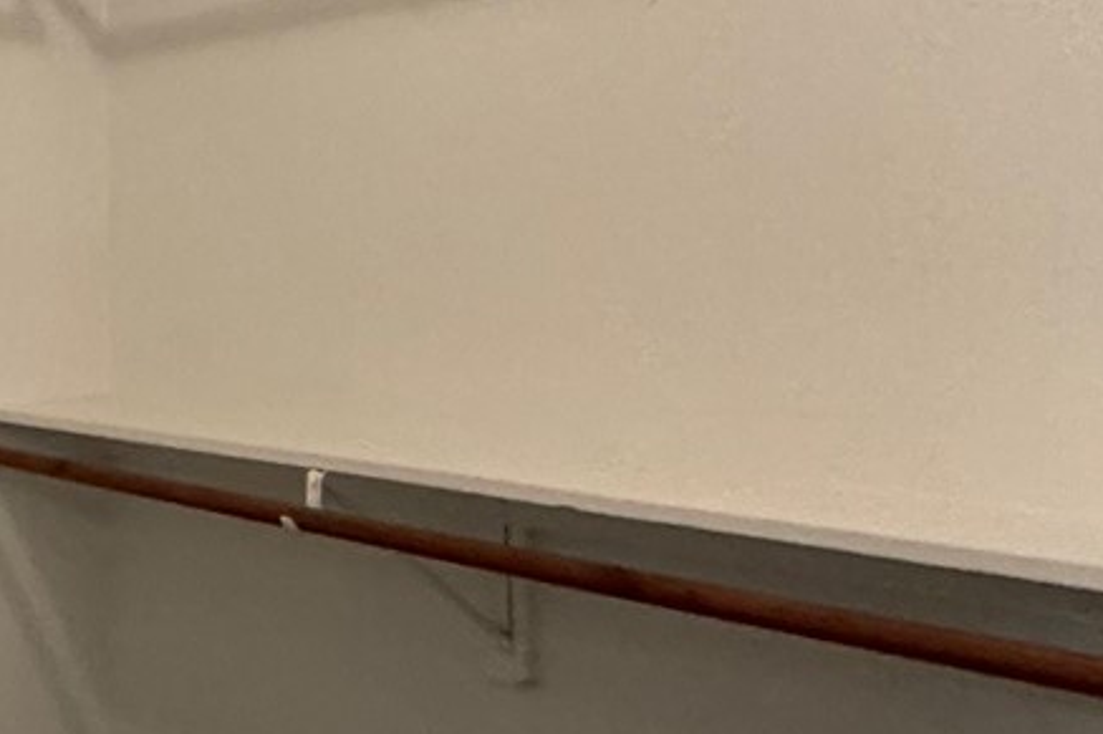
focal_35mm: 64
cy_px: 277
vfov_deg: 21.2
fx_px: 1960
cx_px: -490
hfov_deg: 25.1
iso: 640
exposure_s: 1/60
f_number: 2.2
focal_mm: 2.22
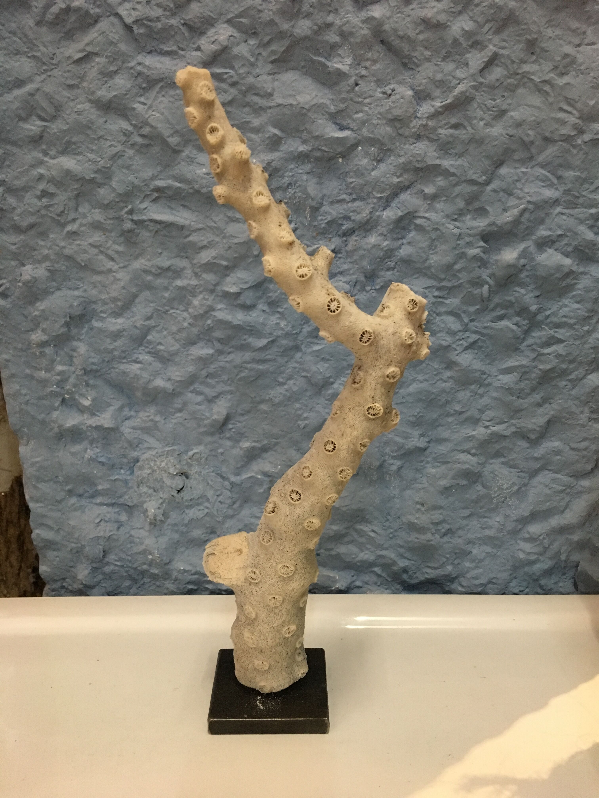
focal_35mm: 29
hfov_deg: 48.2
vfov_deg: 61.7
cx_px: 300
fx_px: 669
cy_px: 399
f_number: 2.2
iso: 200
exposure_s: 1/20
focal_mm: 4.15
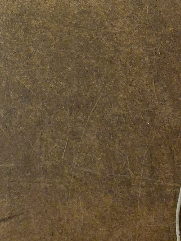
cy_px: -207
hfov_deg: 25.1
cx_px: 27
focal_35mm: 57
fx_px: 397
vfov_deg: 20.9
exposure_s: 1/50
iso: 500
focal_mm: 2.2
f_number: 2.2
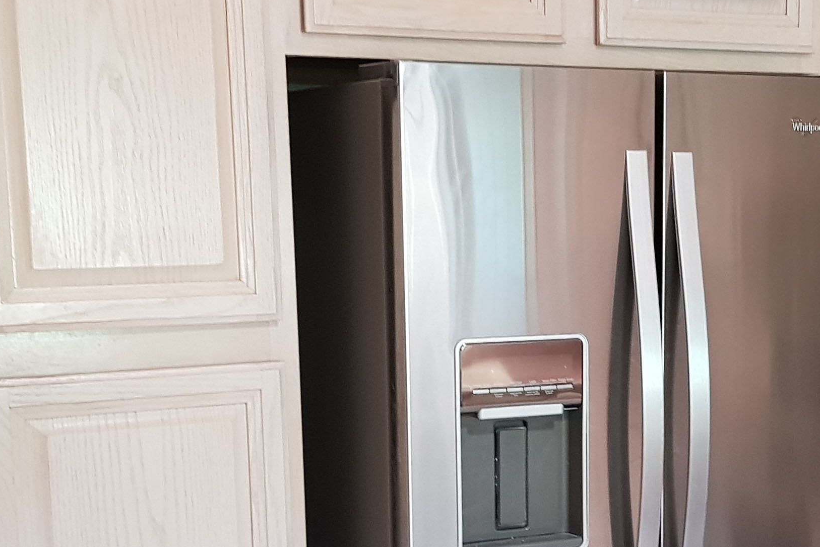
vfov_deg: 20.1
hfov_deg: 29.7
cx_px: 600
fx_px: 1526
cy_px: 441
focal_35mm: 67
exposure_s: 1/17
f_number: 1.7
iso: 250
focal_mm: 4.3
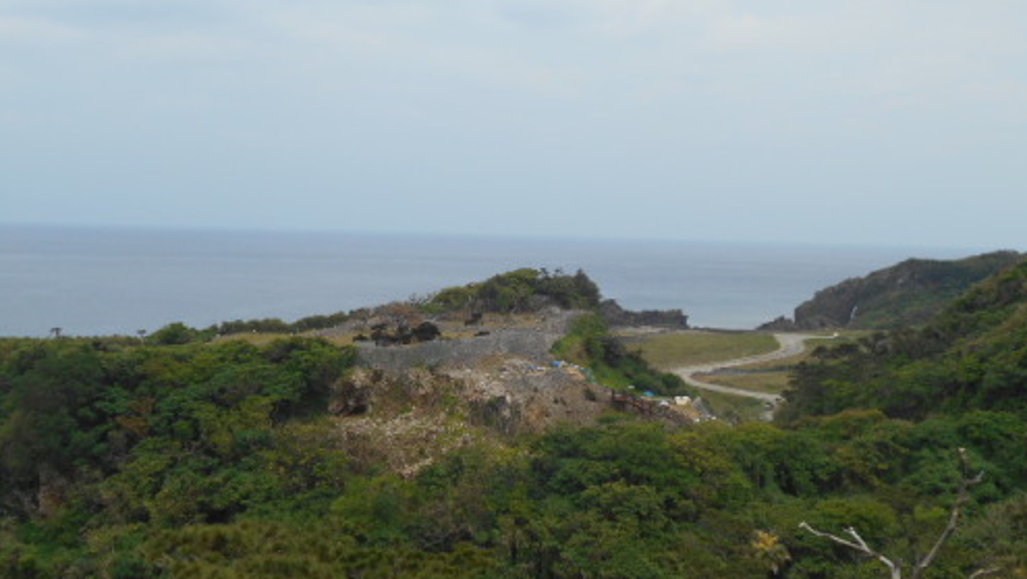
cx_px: 515
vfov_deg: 21.9
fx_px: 1498
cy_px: 267
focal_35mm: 55
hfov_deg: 37.8
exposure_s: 1/800
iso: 80
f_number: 4.5
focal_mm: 8.8
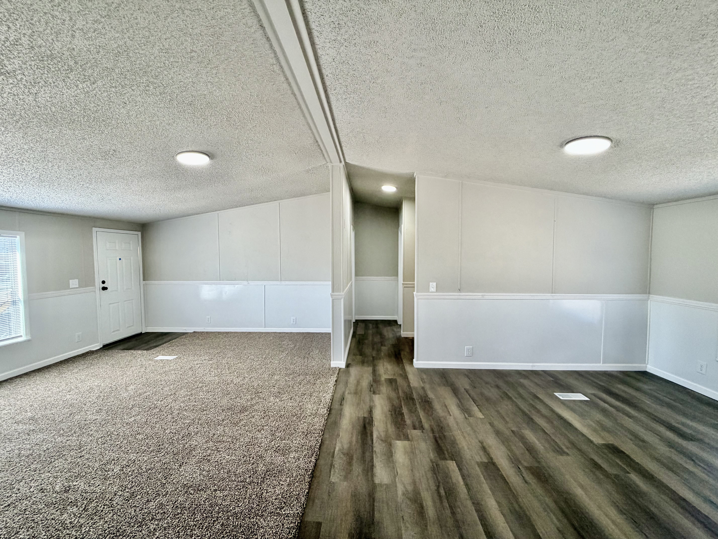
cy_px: 270
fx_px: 290
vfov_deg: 85.7
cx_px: 359
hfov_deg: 102.1
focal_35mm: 14
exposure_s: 1/120
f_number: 2.2
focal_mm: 2.22
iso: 200
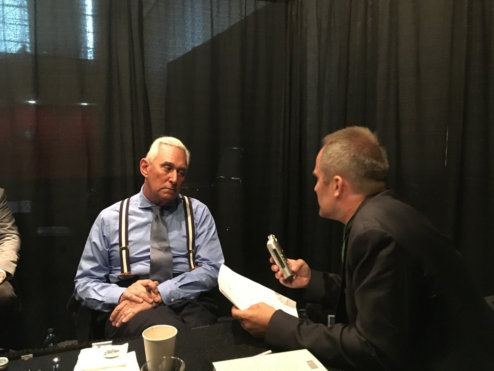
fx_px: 414
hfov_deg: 61.7
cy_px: 186
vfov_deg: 48.2
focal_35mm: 29
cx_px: 247
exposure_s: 1/15
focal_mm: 4.15
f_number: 2.2
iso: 320
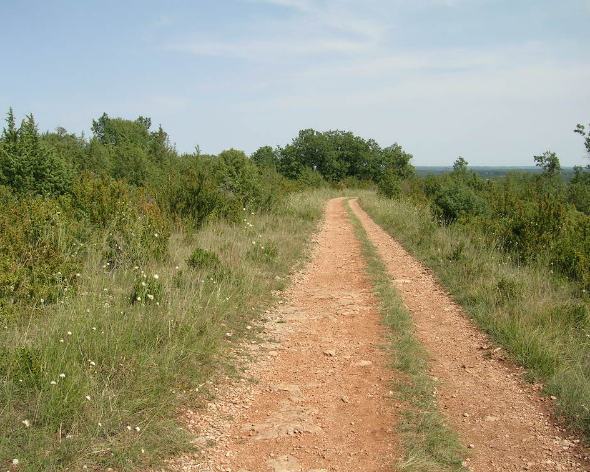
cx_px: 301
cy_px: 237
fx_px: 646
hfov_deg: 49.1
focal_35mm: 37
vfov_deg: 40.1
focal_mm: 5.4
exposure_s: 1/452
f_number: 4.8
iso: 50
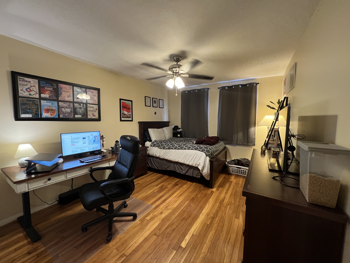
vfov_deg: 89.9
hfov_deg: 106.2
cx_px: 175
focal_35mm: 13
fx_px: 131
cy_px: 132
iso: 500
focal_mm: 1.57
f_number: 1.8
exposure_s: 1/60
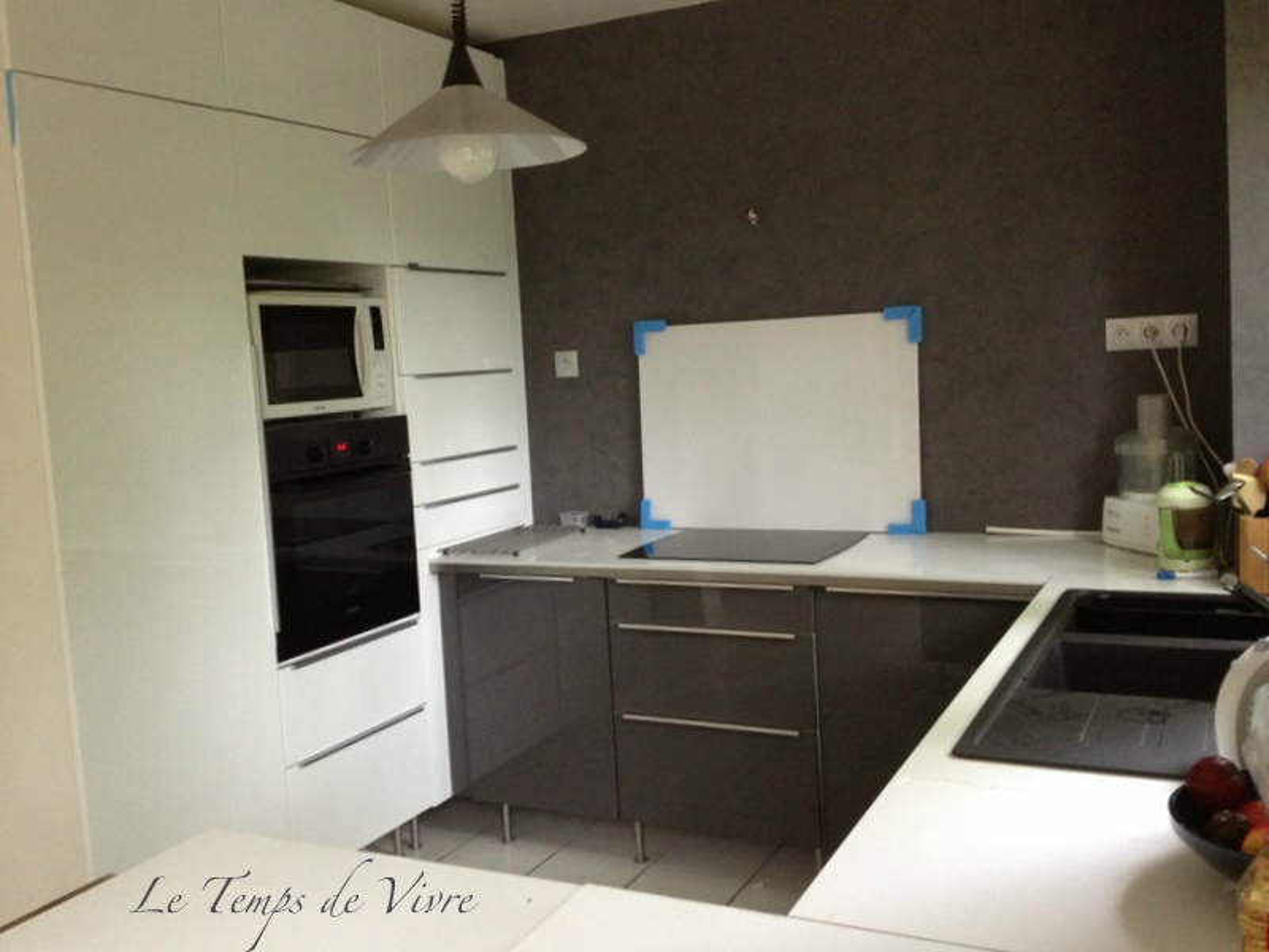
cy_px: 476
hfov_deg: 52.6
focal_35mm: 35
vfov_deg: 40.7
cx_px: 634
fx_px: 1283
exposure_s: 1/20
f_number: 2.4
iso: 250
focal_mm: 4.28
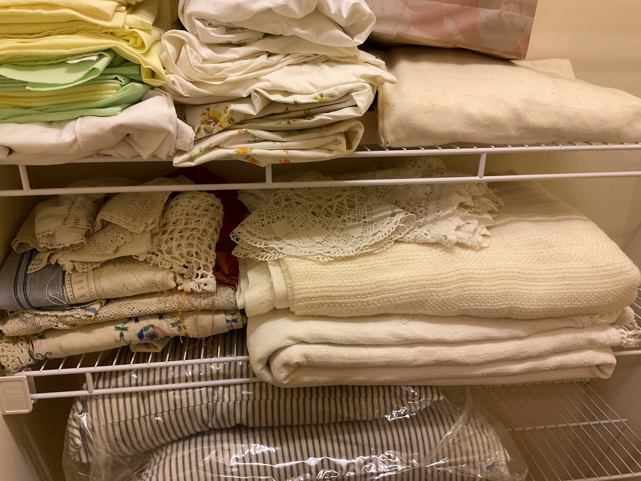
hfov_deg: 61.7
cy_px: 240
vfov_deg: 48.2
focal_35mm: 29
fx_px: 537
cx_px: 320
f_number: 1.8
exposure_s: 1/60
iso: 160
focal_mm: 3
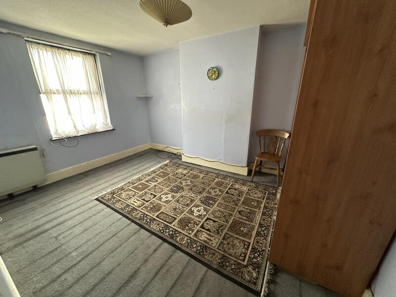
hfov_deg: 102.1
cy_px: 148
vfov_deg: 85.7
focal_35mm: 14
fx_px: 160
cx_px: 198
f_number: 2.2
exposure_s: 1/60
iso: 500
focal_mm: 2.22
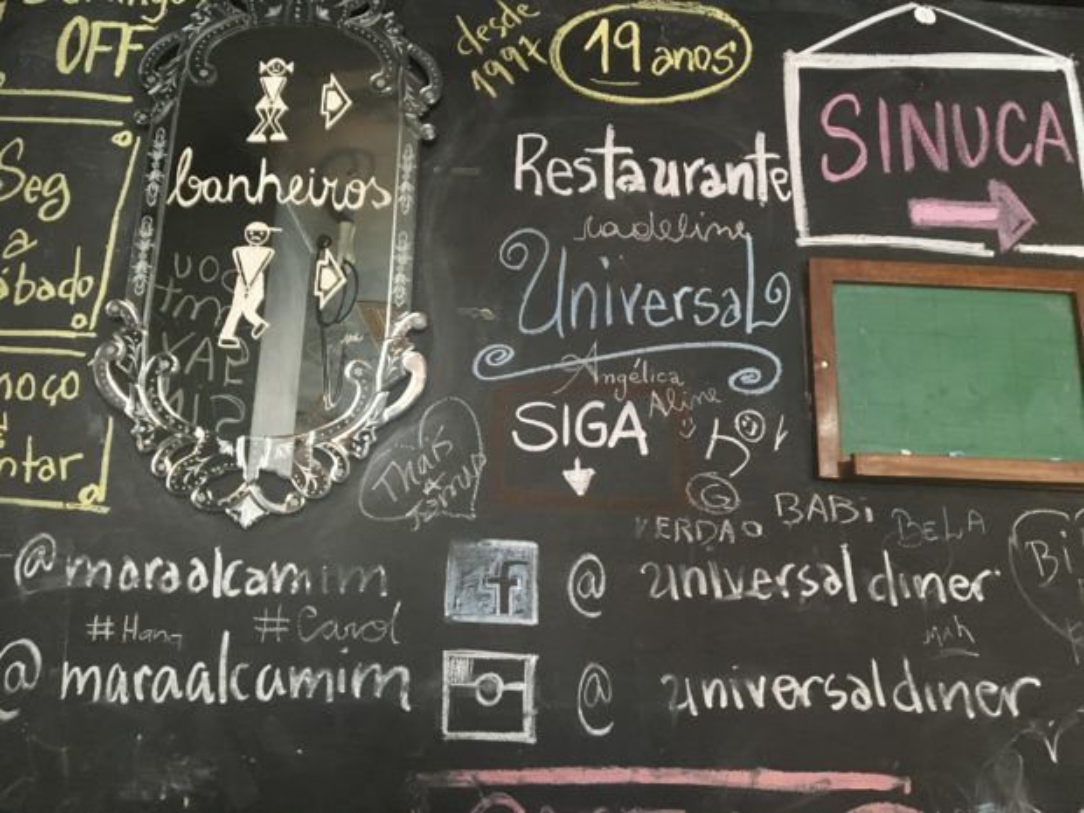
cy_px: 406
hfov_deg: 61.7
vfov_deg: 48.2
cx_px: 542
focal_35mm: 29
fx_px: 908
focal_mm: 4.15
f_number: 2.2
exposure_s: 1/15
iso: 250
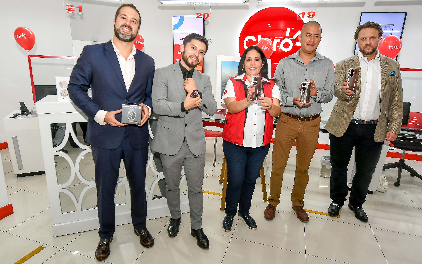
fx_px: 253
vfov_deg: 55.1
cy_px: 131
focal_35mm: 22
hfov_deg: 79.7
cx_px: 213
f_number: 3.5
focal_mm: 14
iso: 640
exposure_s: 1/160
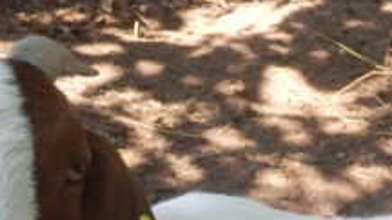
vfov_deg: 4.3
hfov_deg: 7.7
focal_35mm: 279
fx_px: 2897
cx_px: 260
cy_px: 465
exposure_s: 1/80
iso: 100
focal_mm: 12.3
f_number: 4.8
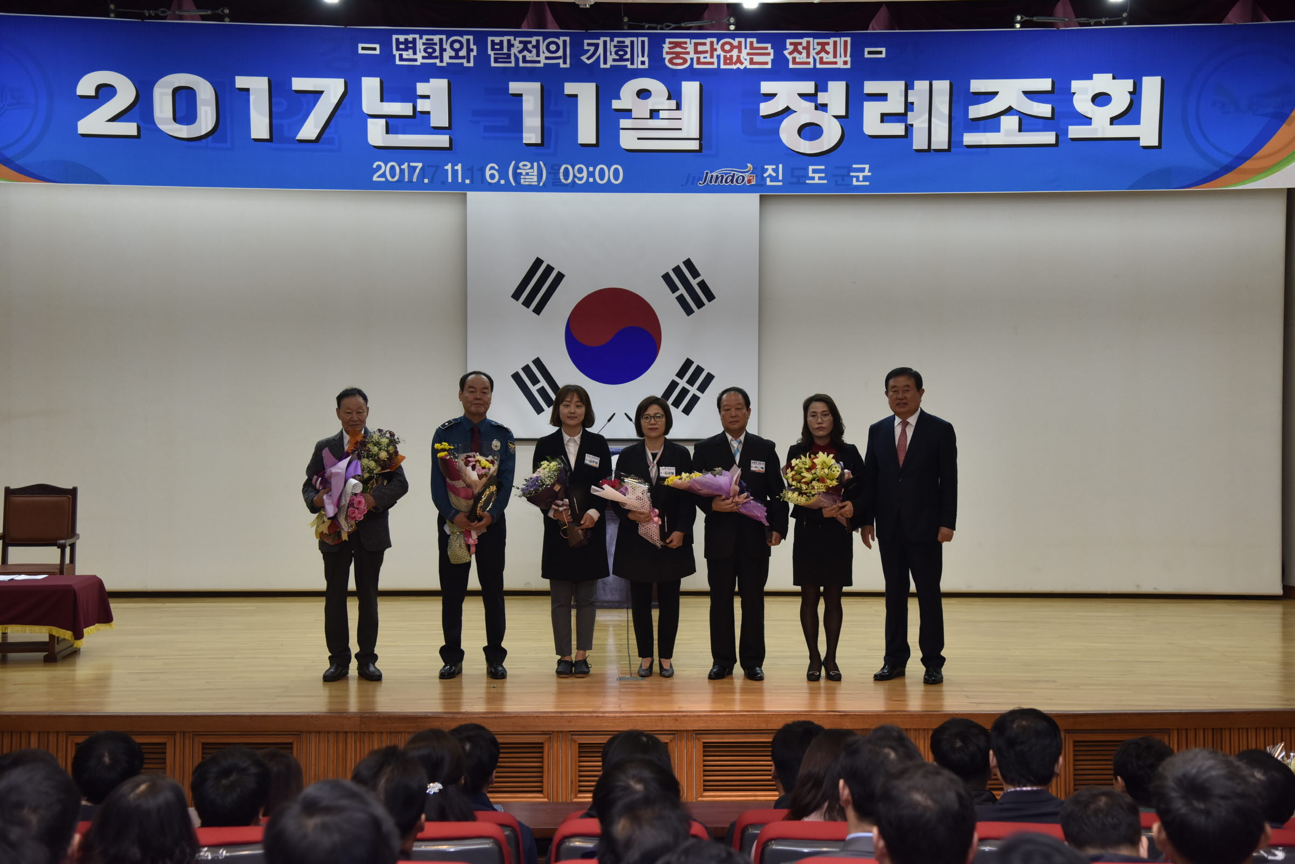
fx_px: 1979
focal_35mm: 55
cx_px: 648
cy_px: 432
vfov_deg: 24.6
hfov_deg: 36.2
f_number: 4.5
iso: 800
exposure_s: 1/125
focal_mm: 55
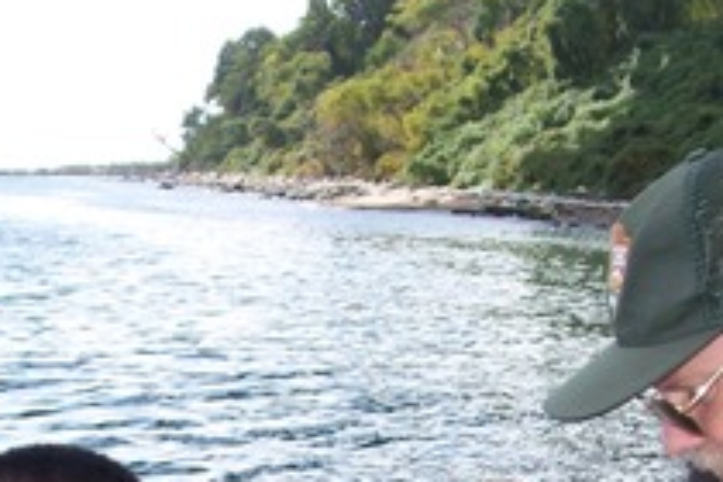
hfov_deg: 21.5
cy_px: 608
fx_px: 1888
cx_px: 205
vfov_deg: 14.0
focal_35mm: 94
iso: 64
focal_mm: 6.3
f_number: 3.9
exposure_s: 1/320
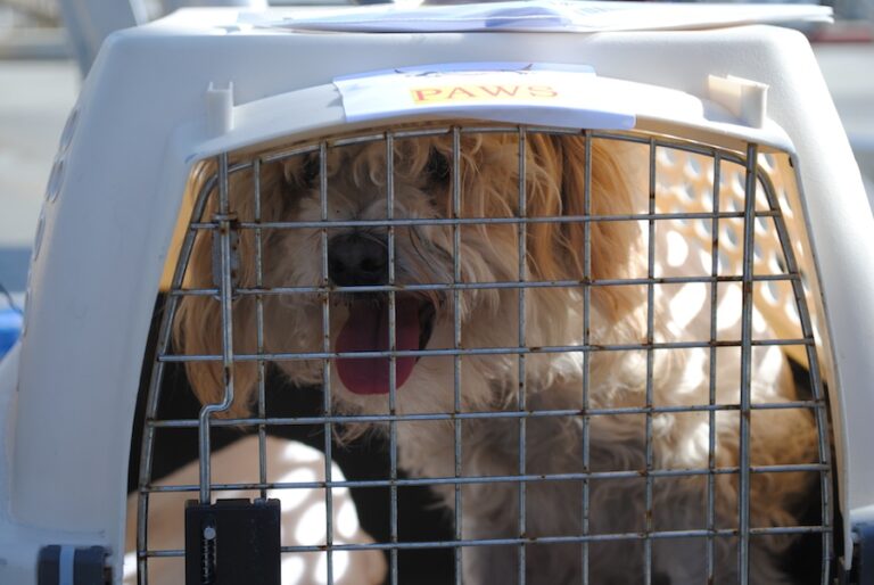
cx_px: 437
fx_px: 2005
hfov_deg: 24.6
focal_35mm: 82
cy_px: 292
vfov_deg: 16.6
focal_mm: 55
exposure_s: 1/160
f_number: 6.3
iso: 100
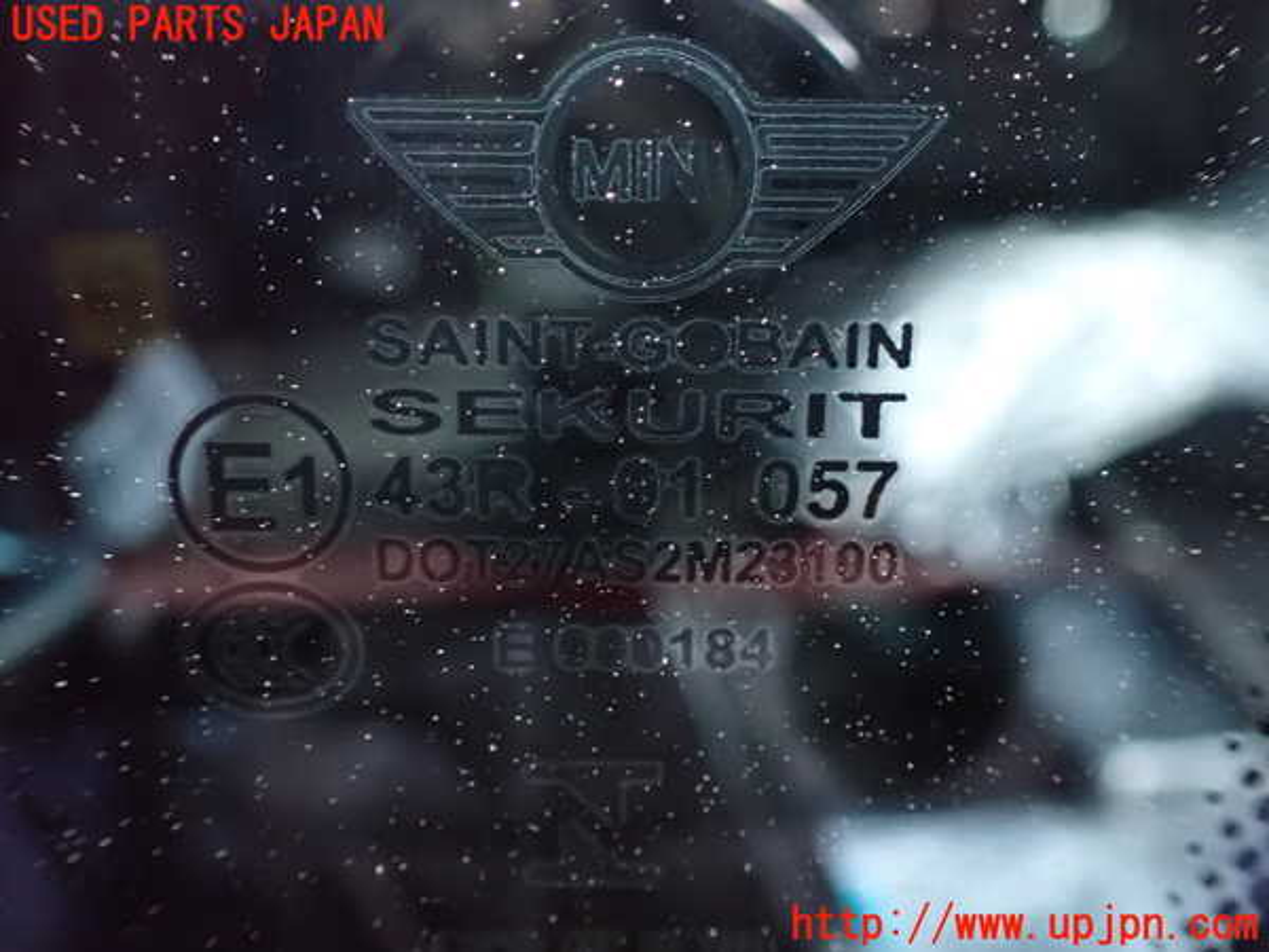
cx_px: 634
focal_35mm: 30
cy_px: 476
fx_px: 1100
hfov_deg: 60.0
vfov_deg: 46.8
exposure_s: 1/30
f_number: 2.3
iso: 1600
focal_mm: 5.4
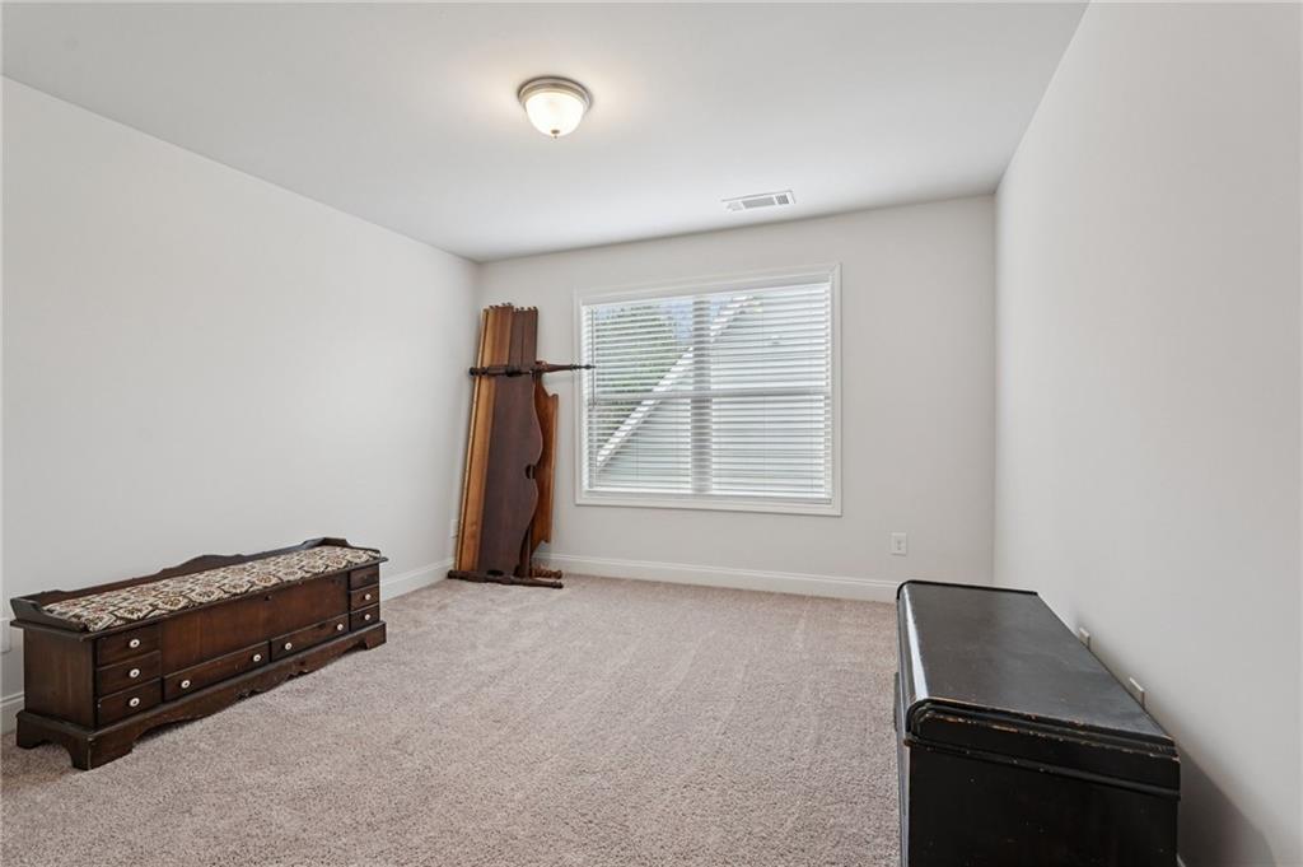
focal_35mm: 16
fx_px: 579
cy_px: 434
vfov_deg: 73.7
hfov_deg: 96.8
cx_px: 652
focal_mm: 16
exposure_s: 1/30
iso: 800
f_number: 8
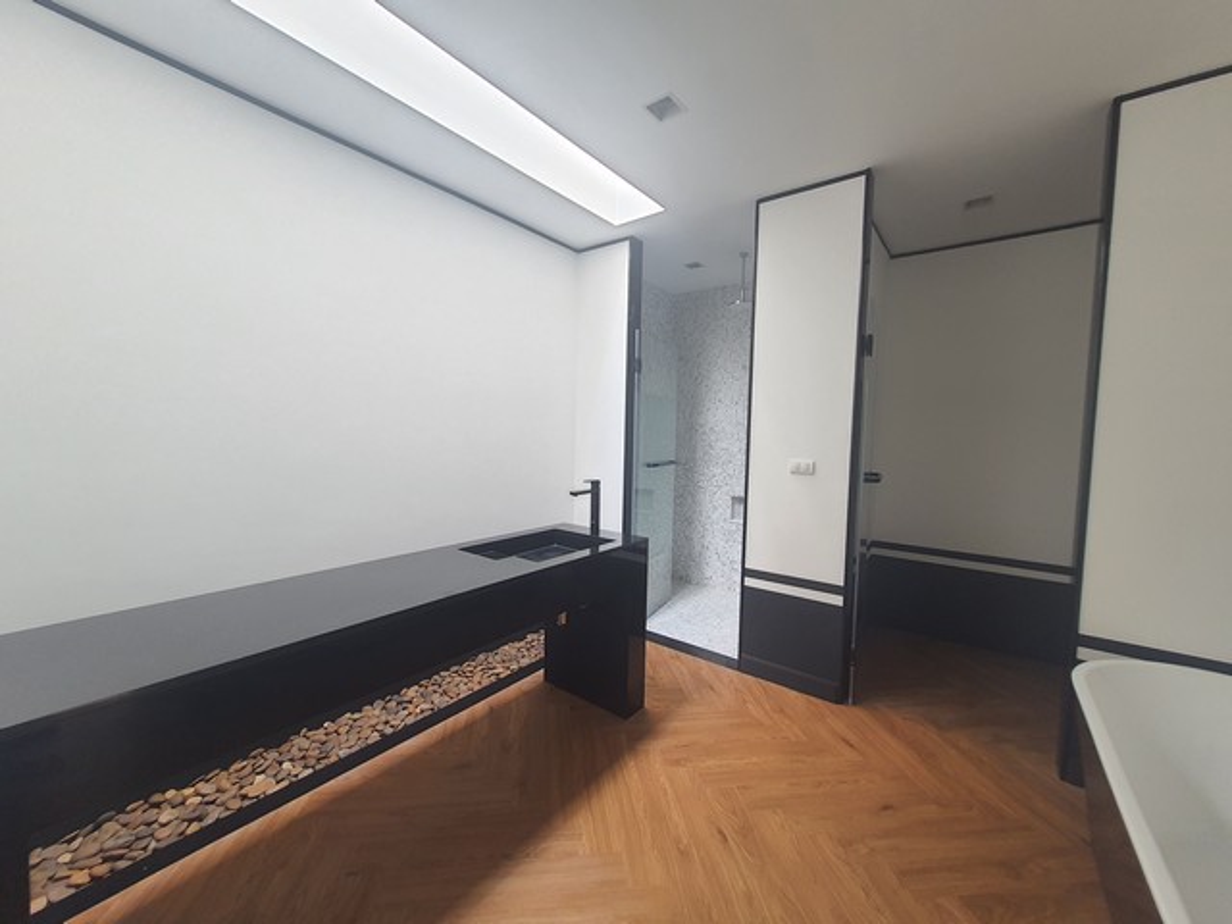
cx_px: 616
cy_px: 462
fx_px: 463
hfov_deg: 106.2
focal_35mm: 13
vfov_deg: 89.9
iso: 64
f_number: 2.2
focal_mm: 1.74
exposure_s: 1/50
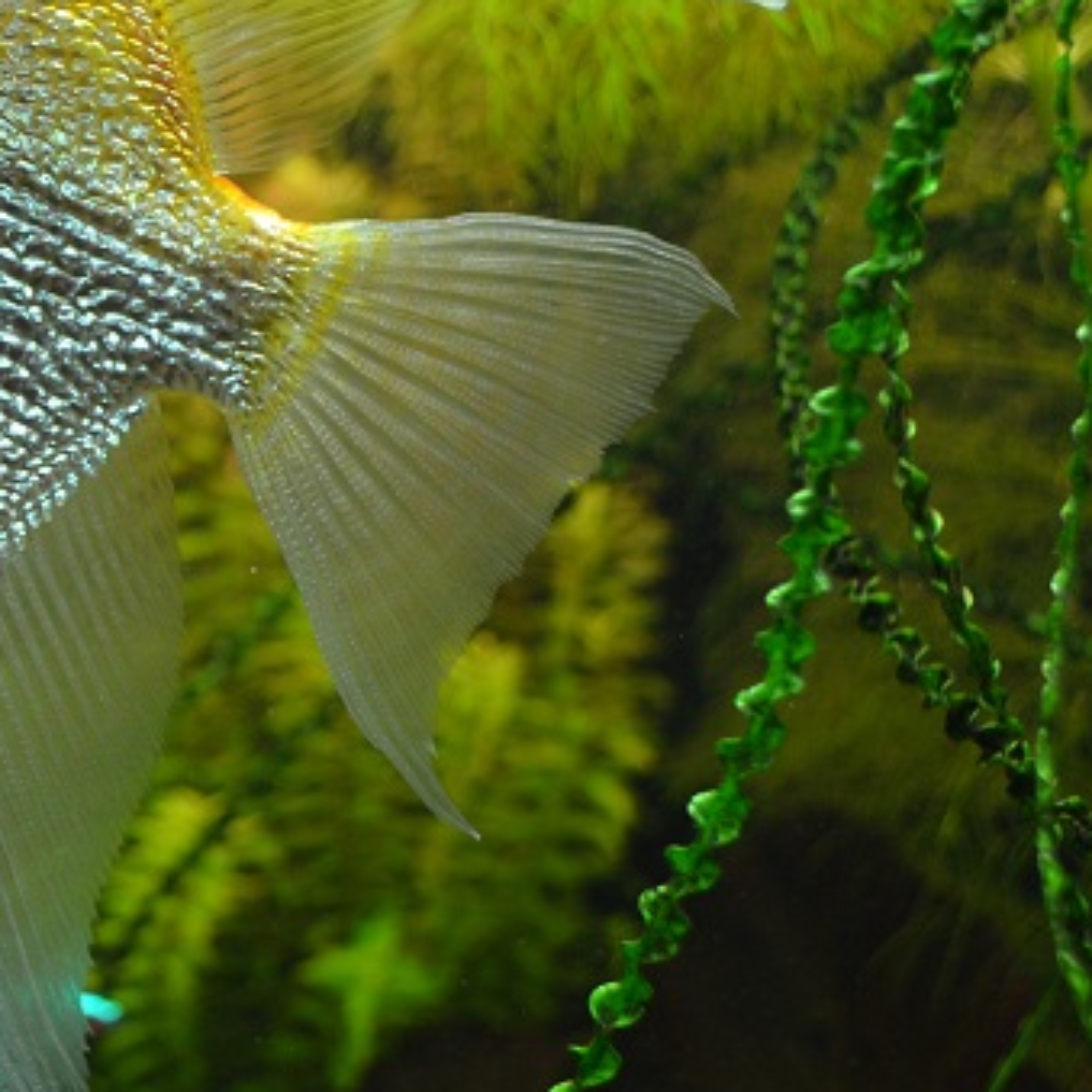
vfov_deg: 22.2
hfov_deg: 21.3
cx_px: -32
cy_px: 482
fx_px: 2784
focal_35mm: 78
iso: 500
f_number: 4.2
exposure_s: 1/60
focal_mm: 26
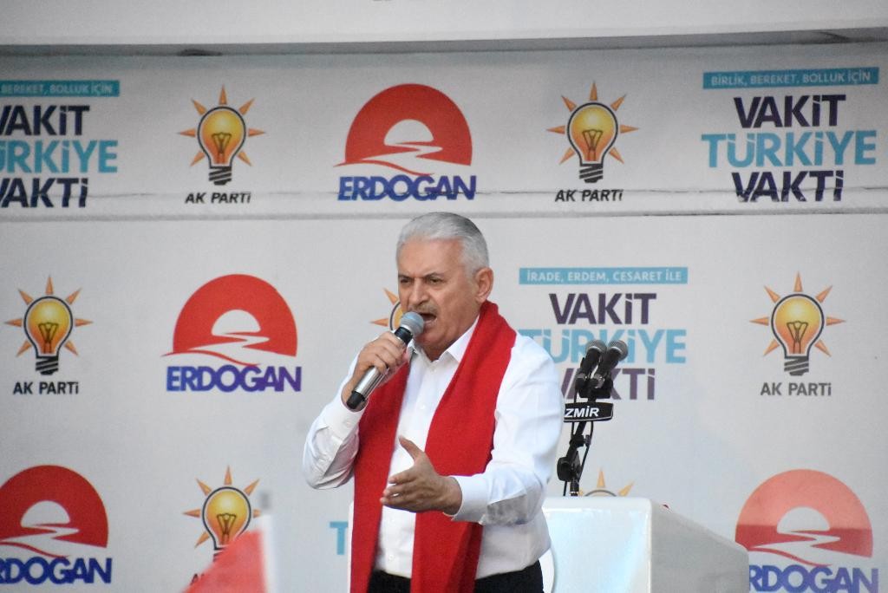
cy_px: 296
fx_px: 7404
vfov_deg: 4.6
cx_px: 444
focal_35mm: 300
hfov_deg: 6.9
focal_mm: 200
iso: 22800
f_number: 6.3
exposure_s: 1/60
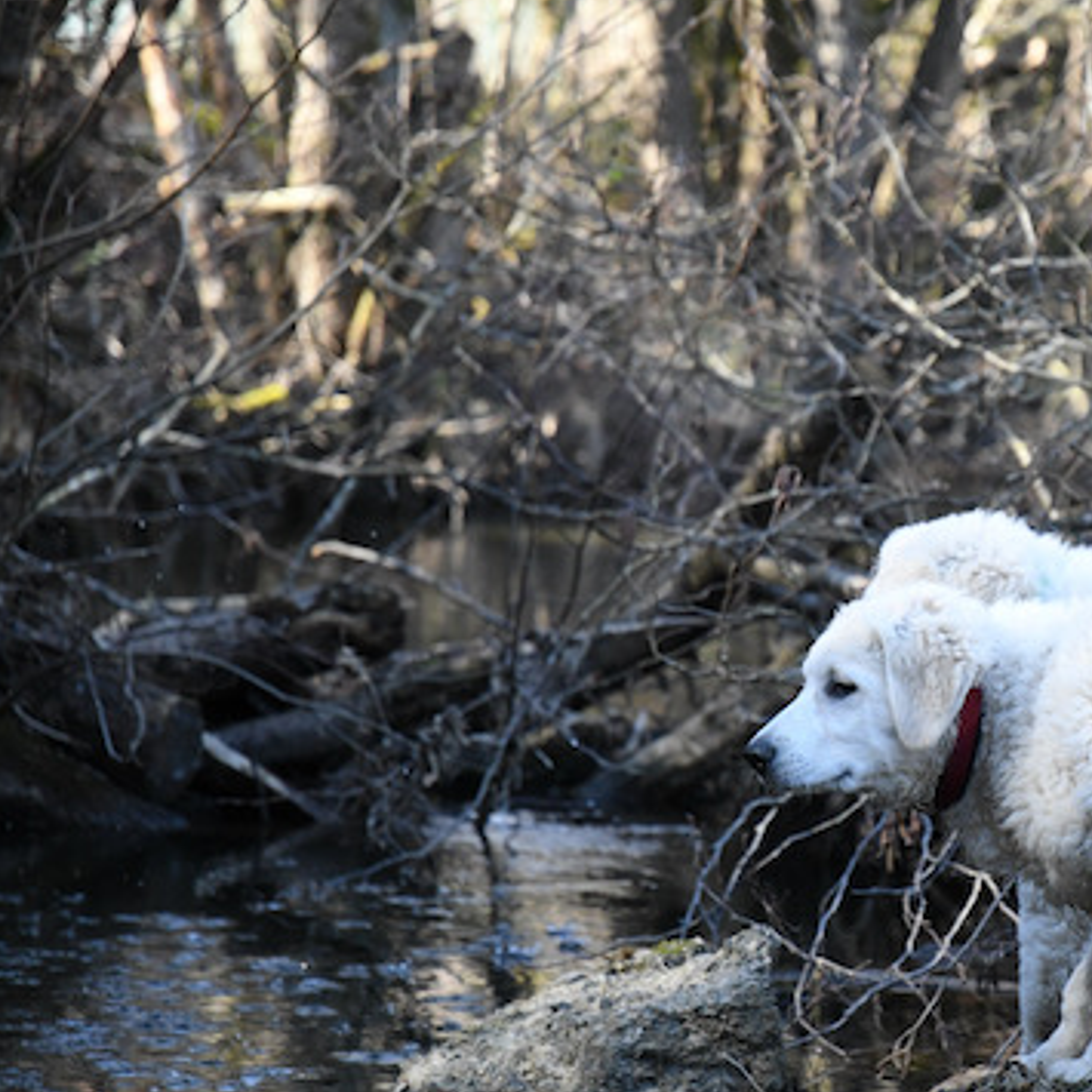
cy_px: 591
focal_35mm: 155
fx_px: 5532
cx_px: 917
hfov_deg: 11.2
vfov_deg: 11.3
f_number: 4
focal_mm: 72
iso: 2500
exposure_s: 1/1250
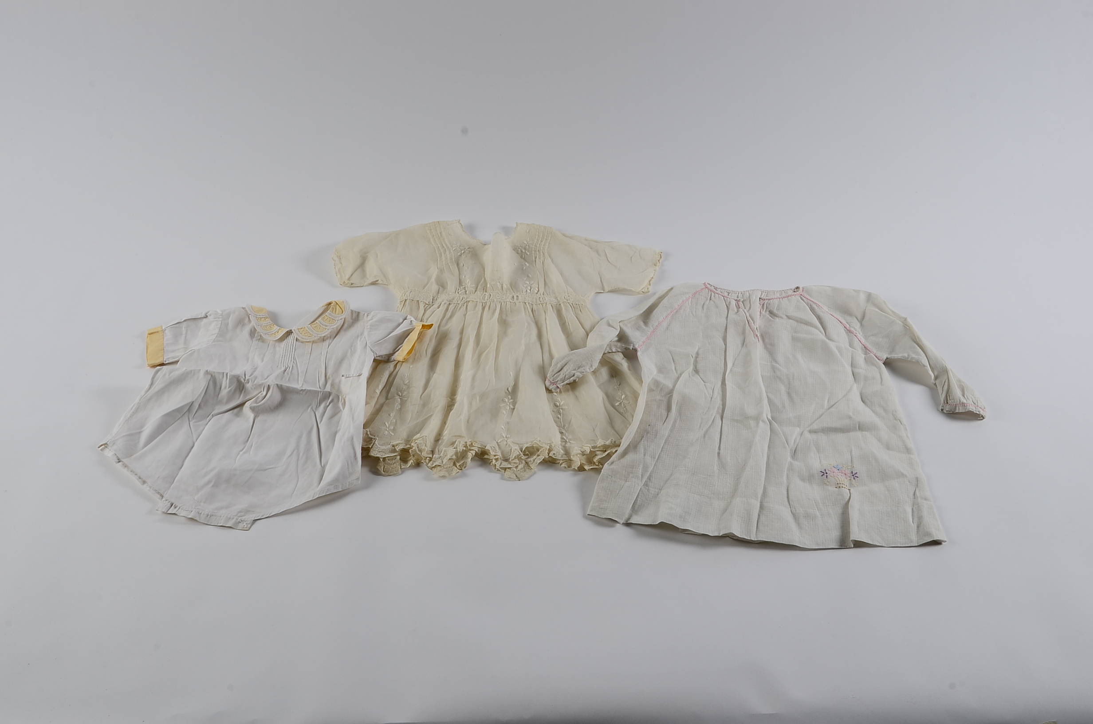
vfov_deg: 29.7
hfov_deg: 43.7
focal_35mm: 45
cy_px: 362
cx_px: 546
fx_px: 1363
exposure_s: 1/160
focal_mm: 30
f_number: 14
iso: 100
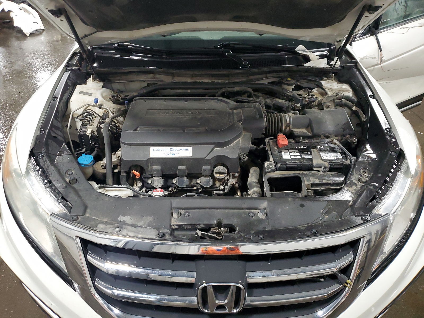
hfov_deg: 67.3
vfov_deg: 53.1
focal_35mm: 26
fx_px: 318
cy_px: 159
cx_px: 212
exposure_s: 1/60.2
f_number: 1.5
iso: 241
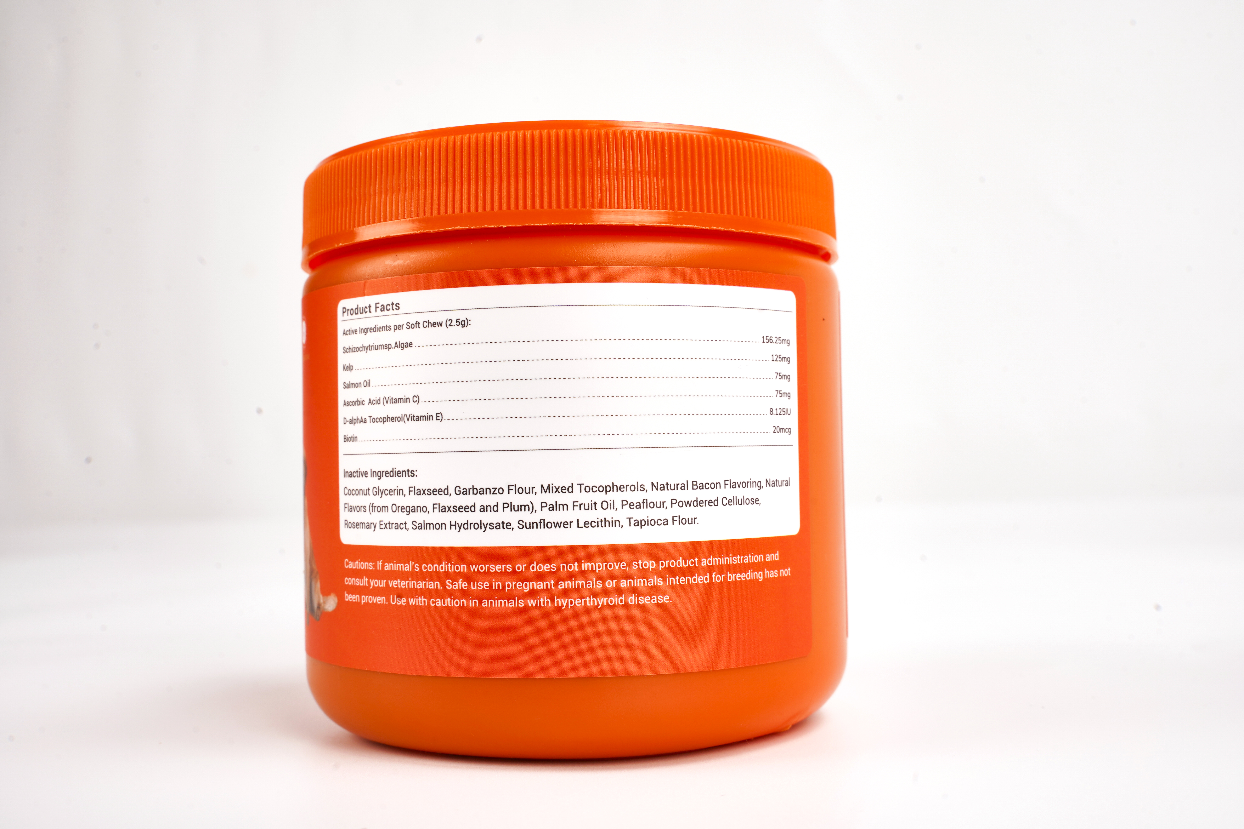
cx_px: 622
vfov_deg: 32.6
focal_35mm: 41
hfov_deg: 47.4
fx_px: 1417
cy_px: 414
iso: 100
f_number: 16
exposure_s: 1/80
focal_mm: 41
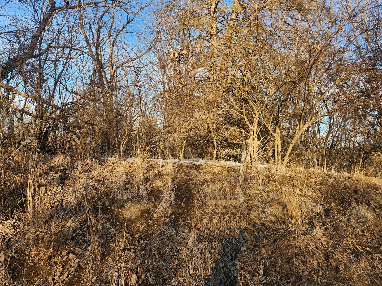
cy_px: 143
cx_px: 191
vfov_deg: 58.9
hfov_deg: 73.9
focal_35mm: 23
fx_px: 254
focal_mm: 5.4
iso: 20
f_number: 1.8
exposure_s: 1/300
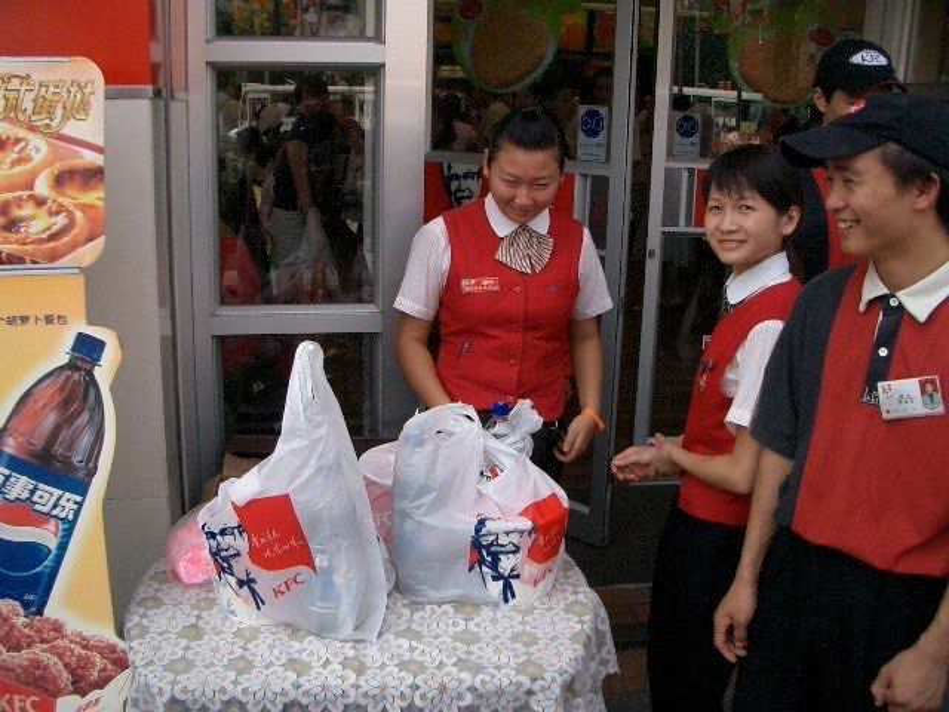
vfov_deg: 40.7
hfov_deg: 52.6
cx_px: 474
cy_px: 356
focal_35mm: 35
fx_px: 960
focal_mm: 5.8
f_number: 4.3
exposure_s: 1/640
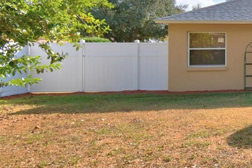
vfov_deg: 32.1
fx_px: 287
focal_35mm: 41
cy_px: 44
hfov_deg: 32.4
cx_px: 344
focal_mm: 10
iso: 100
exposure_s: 1/250
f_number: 10
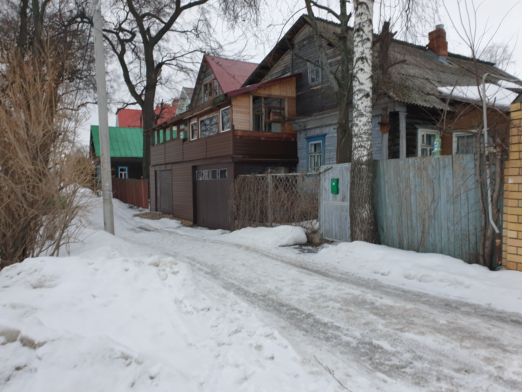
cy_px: 196
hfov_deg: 67.3
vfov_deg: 53.1
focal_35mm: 26
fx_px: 392
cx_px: 261
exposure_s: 1/100
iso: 64
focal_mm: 4.3
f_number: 2.4
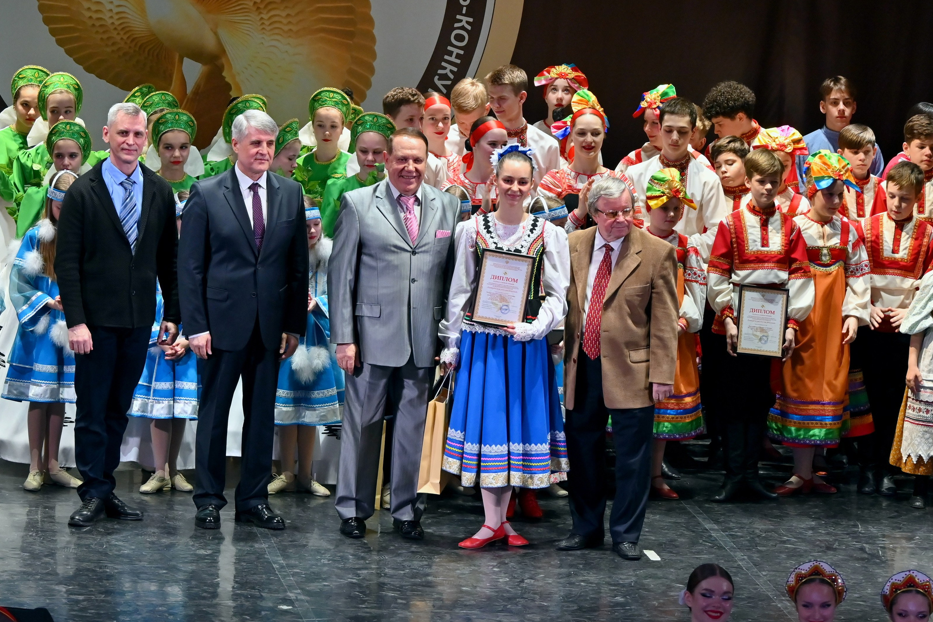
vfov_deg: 7.6
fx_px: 4655
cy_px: 319
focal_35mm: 180
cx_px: 346
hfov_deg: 11.4
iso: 800
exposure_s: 1/180
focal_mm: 93
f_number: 5.6
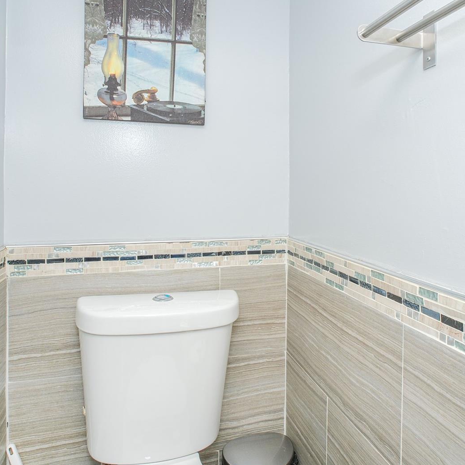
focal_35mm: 25
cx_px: 251
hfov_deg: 62.8
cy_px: 195
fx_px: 380
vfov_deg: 62.6
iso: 640
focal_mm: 10
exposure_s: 1/125
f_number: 8
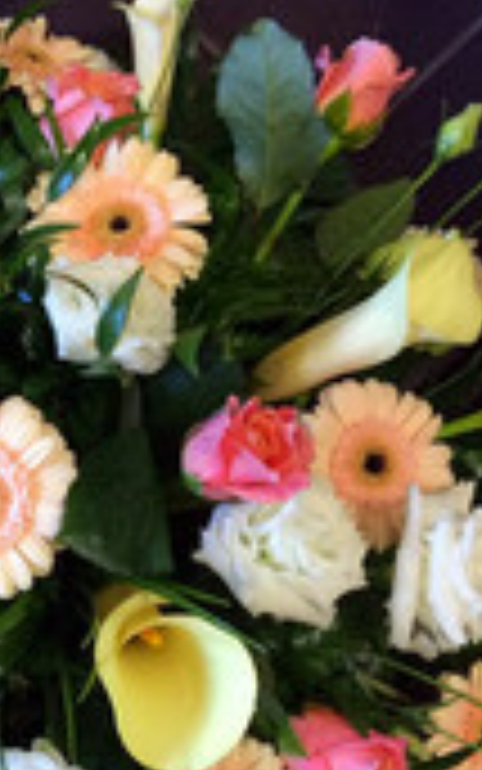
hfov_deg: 19.0
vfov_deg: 31.1
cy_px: 552
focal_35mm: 65
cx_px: -77
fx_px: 1365
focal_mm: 4.12
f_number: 2.2
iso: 125
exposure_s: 1/33
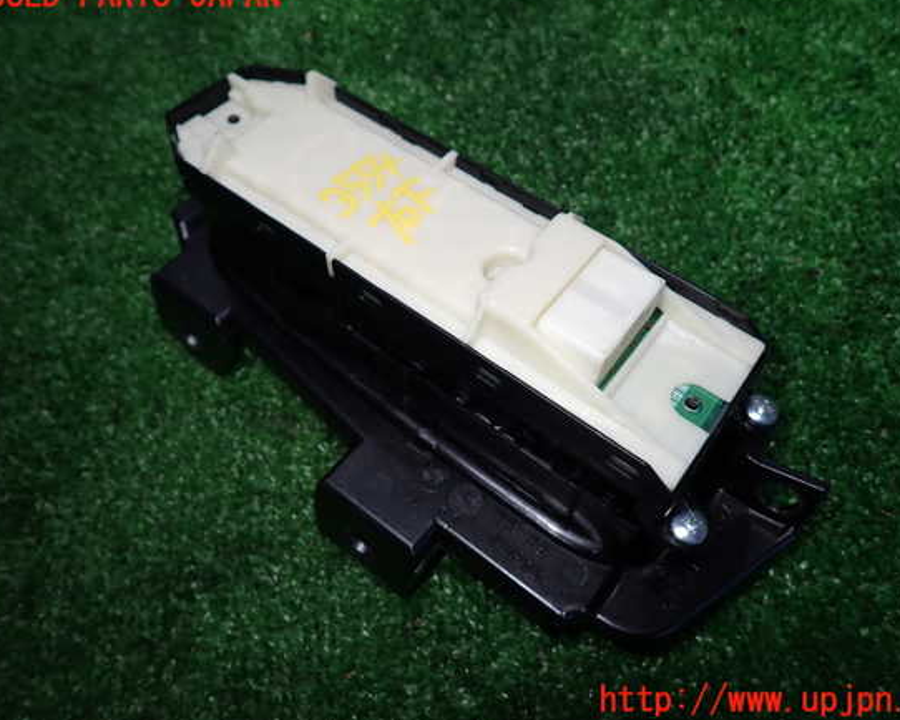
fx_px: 719
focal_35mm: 27
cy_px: 348
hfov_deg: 64.0
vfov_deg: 53.2
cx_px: 477
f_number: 2
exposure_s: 1/60
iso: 200
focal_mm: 4.5
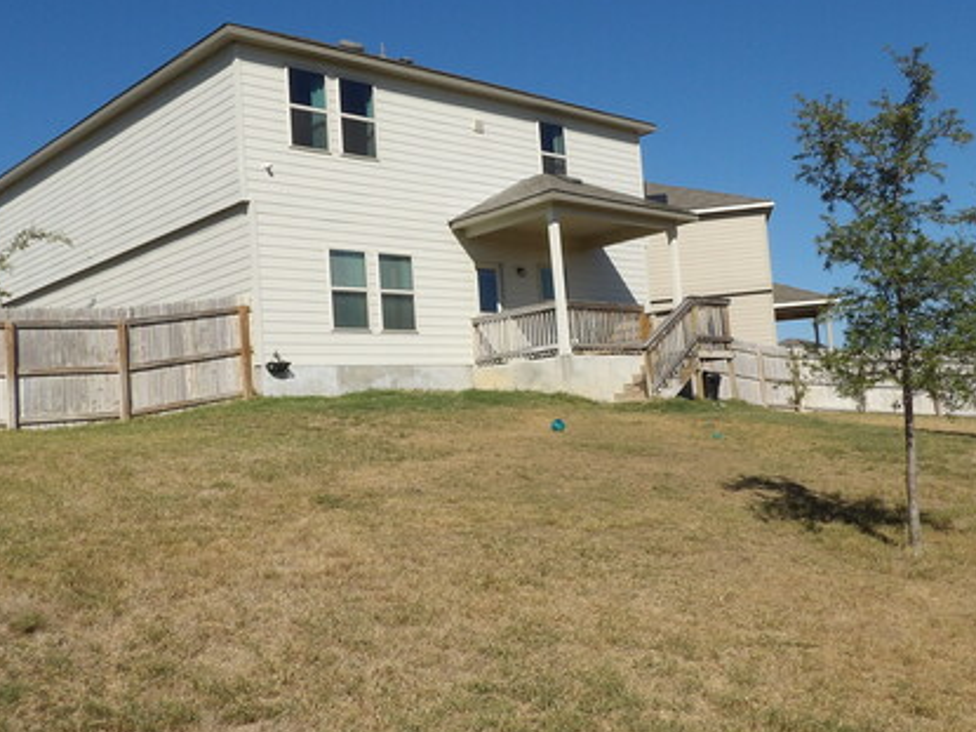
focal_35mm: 37
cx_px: 499
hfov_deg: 50.1
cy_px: 344
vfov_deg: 38.6
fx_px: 1043
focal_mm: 4.3
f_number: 5.6
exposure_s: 1/558
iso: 100
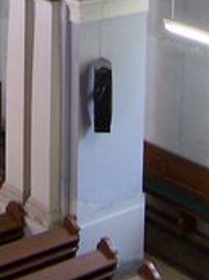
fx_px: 978
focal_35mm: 121
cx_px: -8
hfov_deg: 12.0
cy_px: -159
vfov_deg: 15.0
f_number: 2.8
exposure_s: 1/15
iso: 140
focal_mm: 6.3
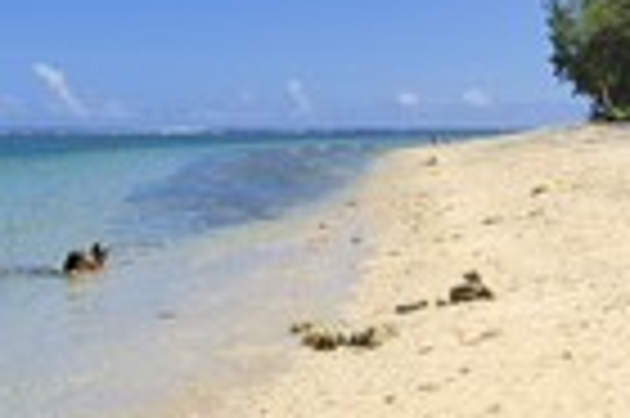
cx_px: 436
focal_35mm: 93
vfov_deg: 14.6
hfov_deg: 21.8
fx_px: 1626
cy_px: 328
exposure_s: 1/250
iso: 200
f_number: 14
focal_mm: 31
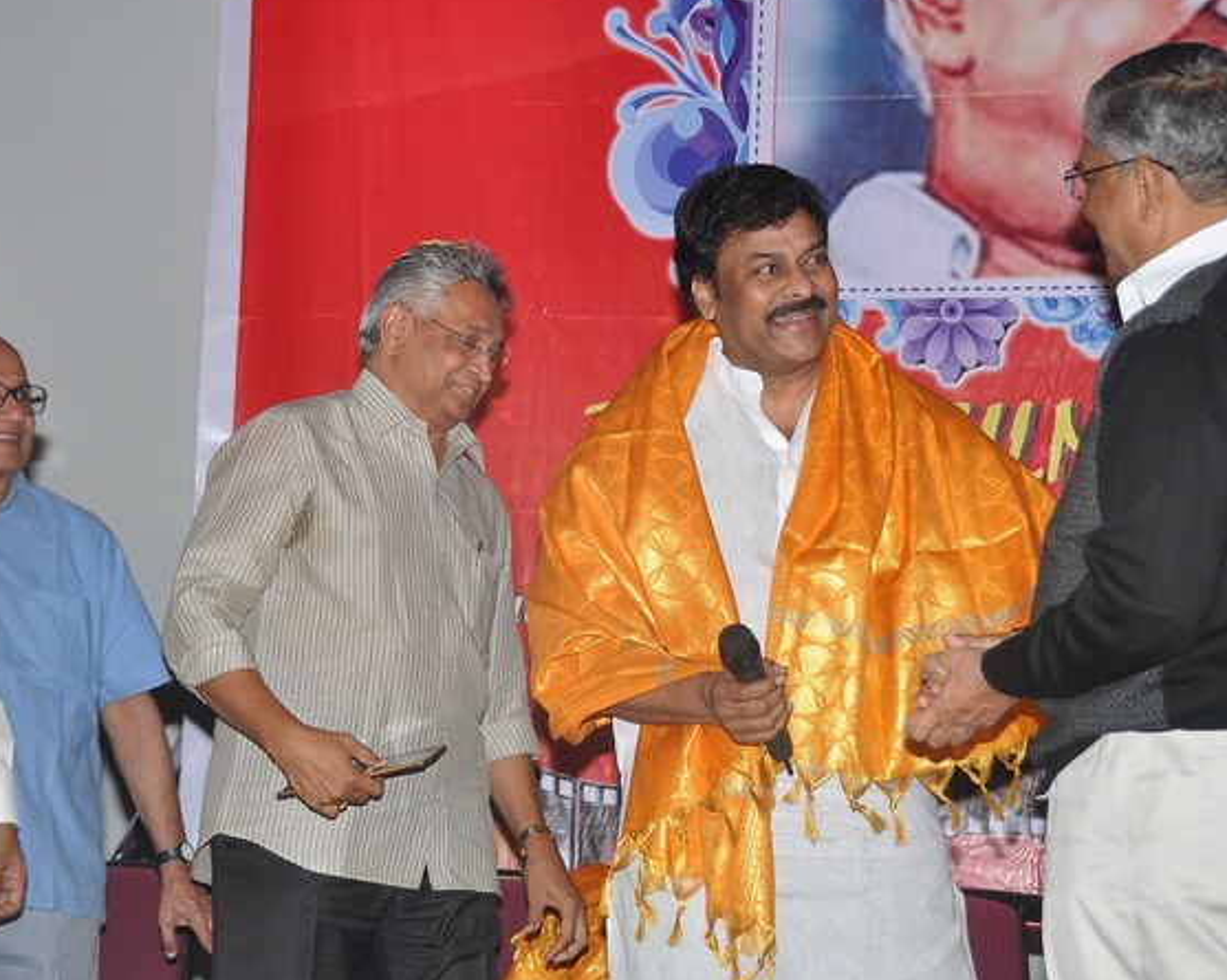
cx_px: 529
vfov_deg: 15.2
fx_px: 3666
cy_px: 516
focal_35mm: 101
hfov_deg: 19.0
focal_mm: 50
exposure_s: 1/125
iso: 250
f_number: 4.8
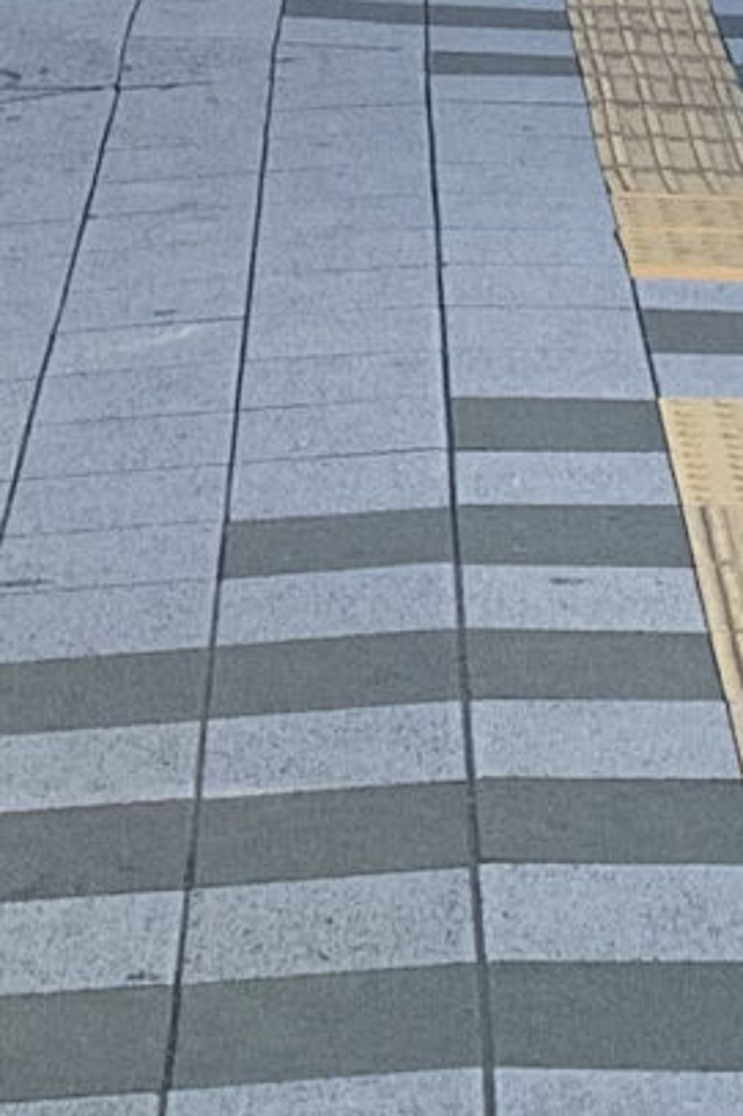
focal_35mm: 170
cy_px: -1113
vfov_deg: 11.0
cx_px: 175
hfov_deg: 8.1
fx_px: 5267
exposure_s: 1/789
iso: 25
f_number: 1.8
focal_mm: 4.25
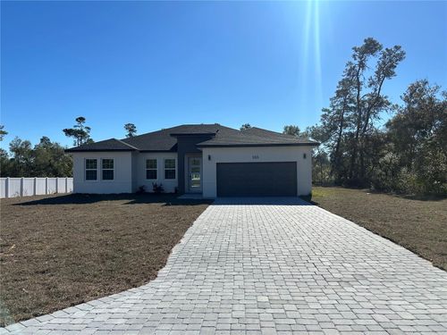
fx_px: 336
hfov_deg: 67.3
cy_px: 168
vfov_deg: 53.1
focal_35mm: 26
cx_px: 224
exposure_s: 1/6211
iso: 50
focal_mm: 5.7
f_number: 1.5
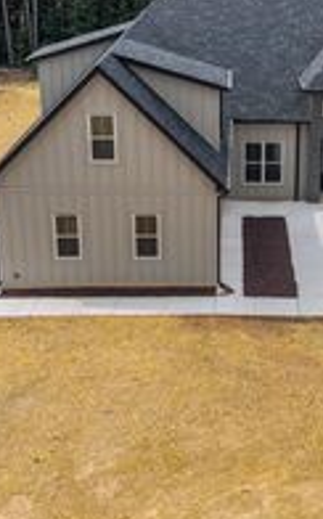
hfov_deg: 19.9
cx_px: 225
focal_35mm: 65
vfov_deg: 31.4
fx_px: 918
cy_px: 184
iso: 210
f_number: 1.8
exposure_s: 1/5000
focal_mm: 8.67
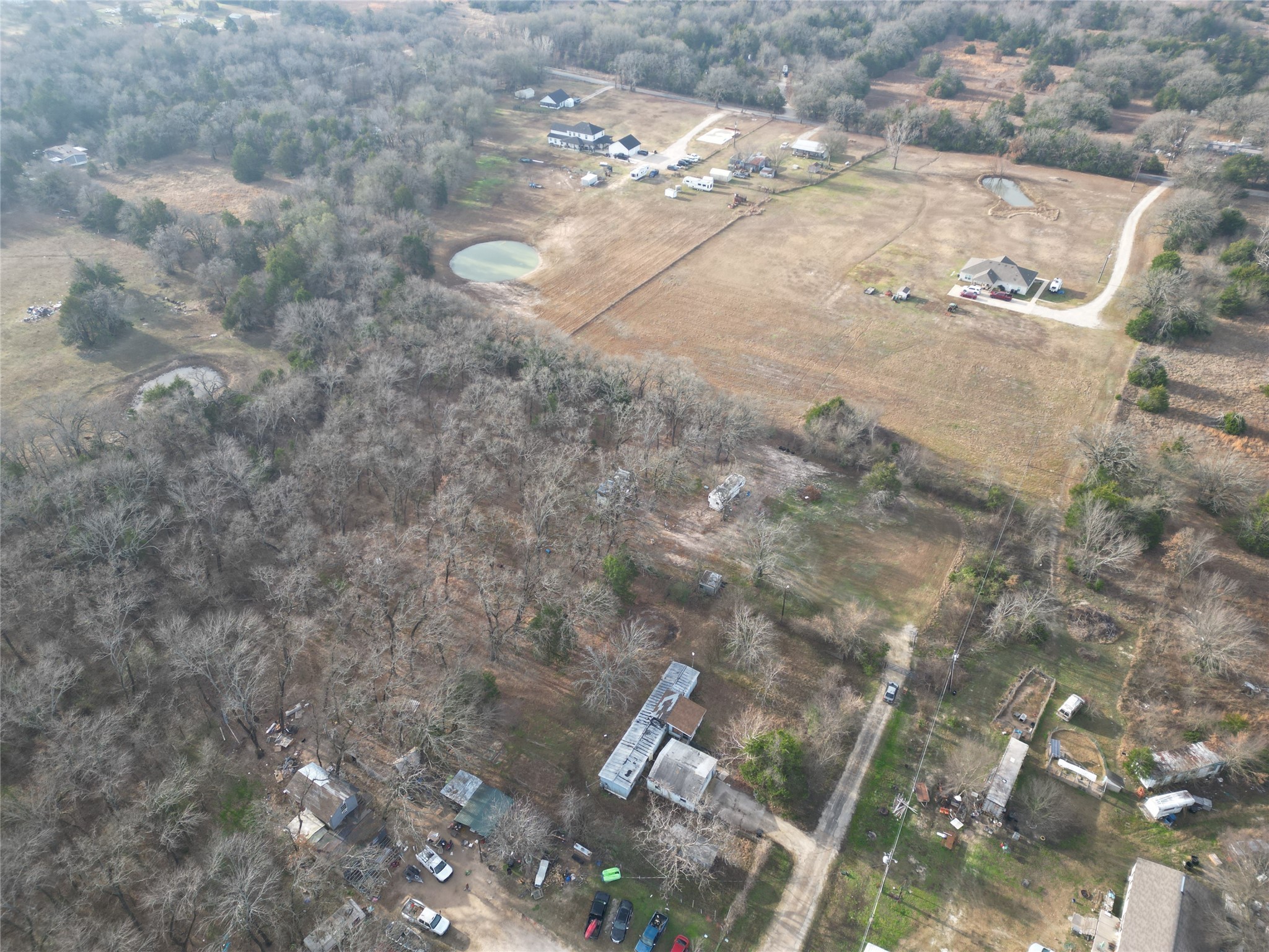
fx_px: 880
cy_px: 476
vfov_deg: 56.8
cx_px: 634
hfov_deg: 71.6
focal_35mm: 24
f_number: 1.7
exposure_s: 1/500
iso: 100
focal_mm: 6.72
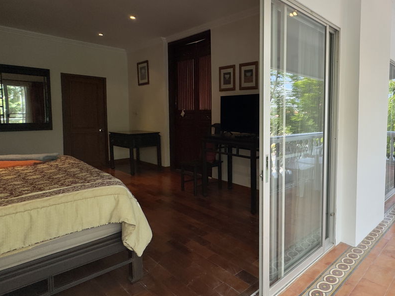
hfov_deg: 70.2
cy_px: 129
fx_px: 251
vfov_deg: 60.9
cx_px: 306
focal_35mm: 22
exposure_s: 1/100
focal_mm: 2.22
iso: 64
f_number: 2.2
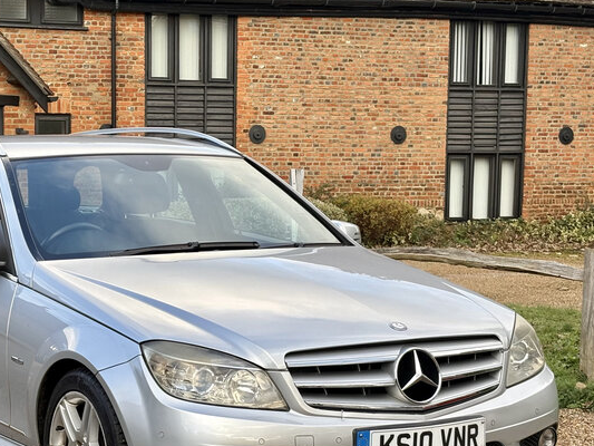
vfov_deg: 18.8
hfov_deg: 24.8
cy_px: 331
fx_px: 1339
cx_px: 172
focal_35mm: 78
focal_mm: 5.96
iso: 32
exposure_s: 1/492
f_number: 1.6
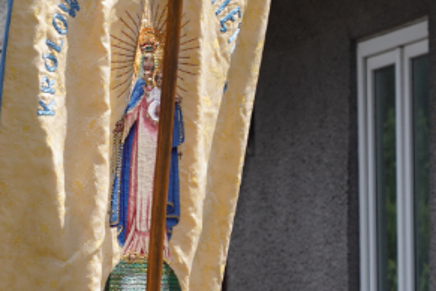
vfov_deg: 3.4
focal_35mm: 406
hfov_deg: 5.0
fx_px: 4917
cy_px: 475
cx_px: -451
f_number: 7.1
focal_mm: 91
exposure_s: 1/250
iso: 100
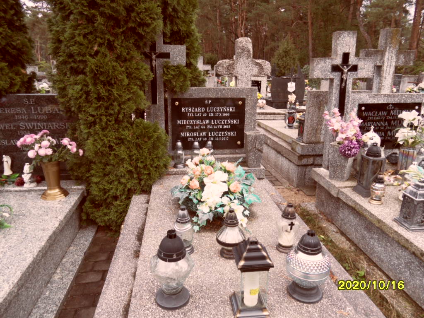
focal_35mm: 24
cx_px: 212
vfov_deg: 56.8
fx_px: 294
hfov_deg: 71.6
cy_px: 159
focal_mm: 3.9
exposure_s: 1/90
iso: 80
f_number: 3.2
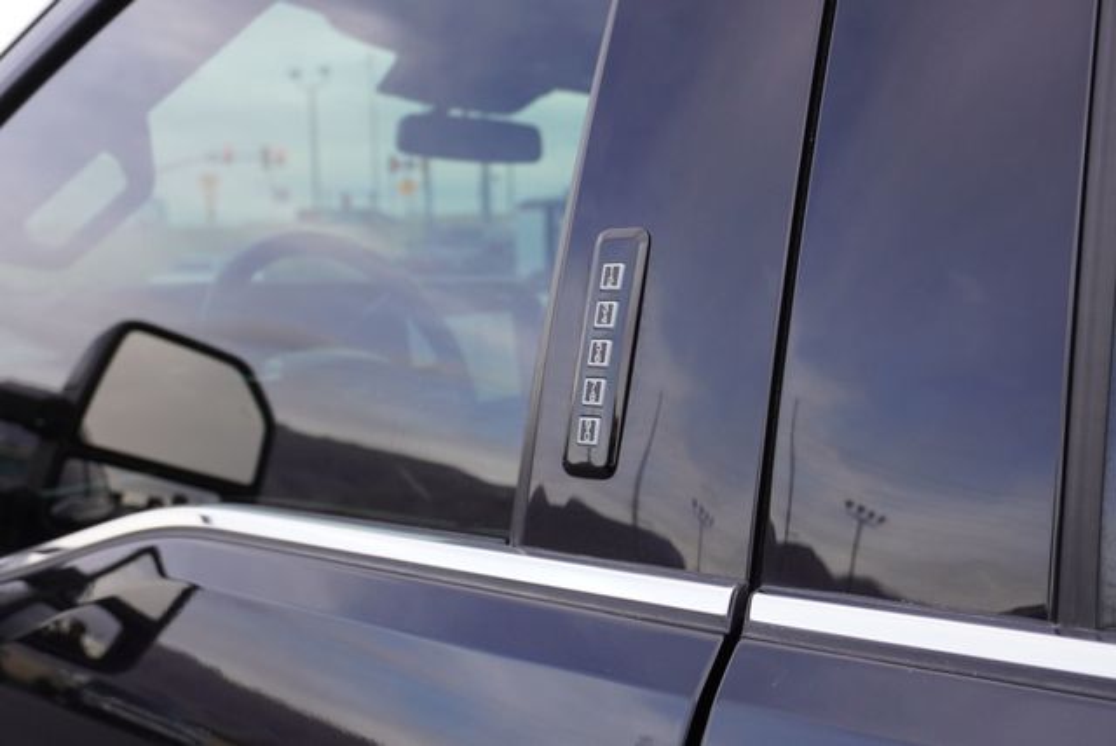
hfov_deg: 55.1
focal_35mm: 34
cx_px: 558
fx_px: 1070
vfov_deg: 38.4
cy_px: 373
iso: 320
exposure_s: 1/160
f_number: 4
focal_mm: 23
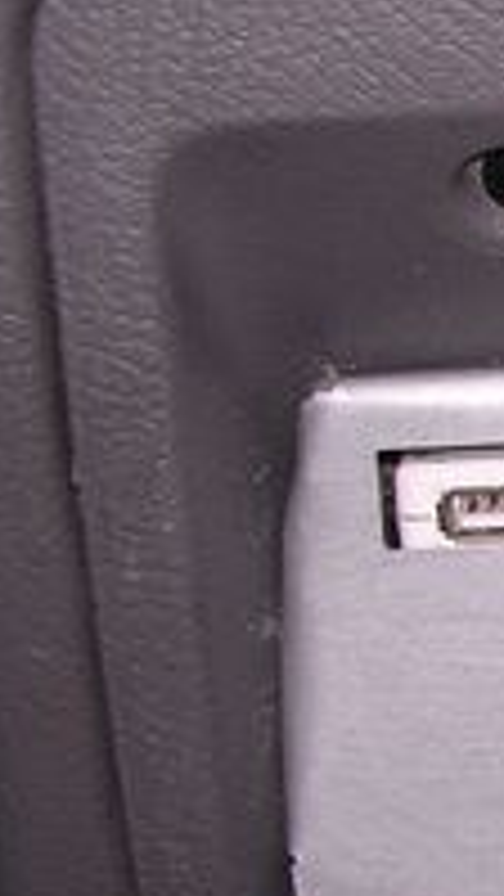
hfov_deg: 7.8
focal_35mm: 144
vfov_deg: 14.9
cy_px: 675
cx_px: 1256
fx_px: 3420
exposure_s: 1/60.1
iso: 100
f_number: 2.9
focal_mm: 6.2
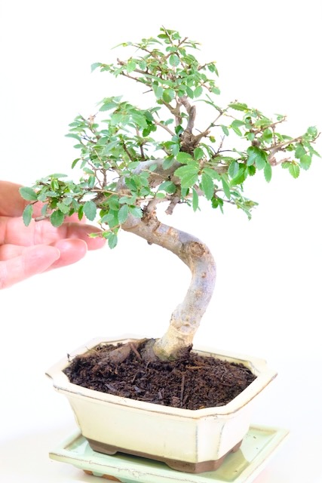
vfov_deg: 17.9
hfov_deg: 12.0
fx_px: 1529
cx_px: 161
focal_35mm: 114
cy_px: 242
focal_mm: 76.3
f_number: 8
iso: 2500
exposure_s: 1/30
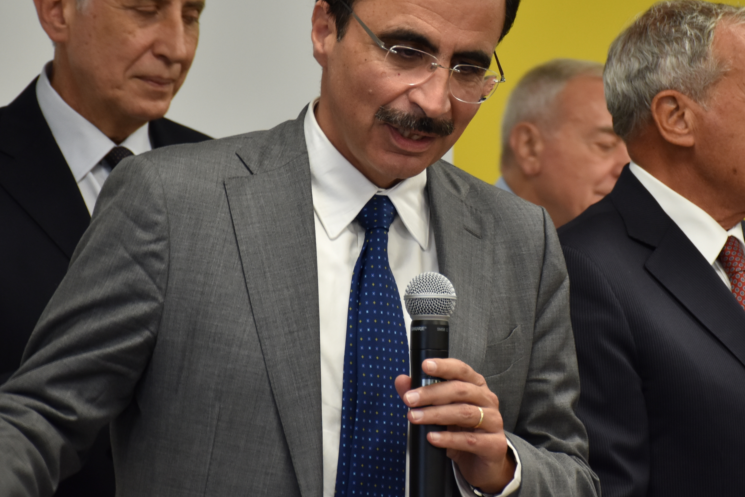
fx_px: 4593
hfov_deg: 9.3
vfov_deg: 6.2
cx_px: 474
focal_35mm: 222
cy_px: 147
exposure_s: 1/60
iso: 640
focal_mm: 90
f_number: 5.3
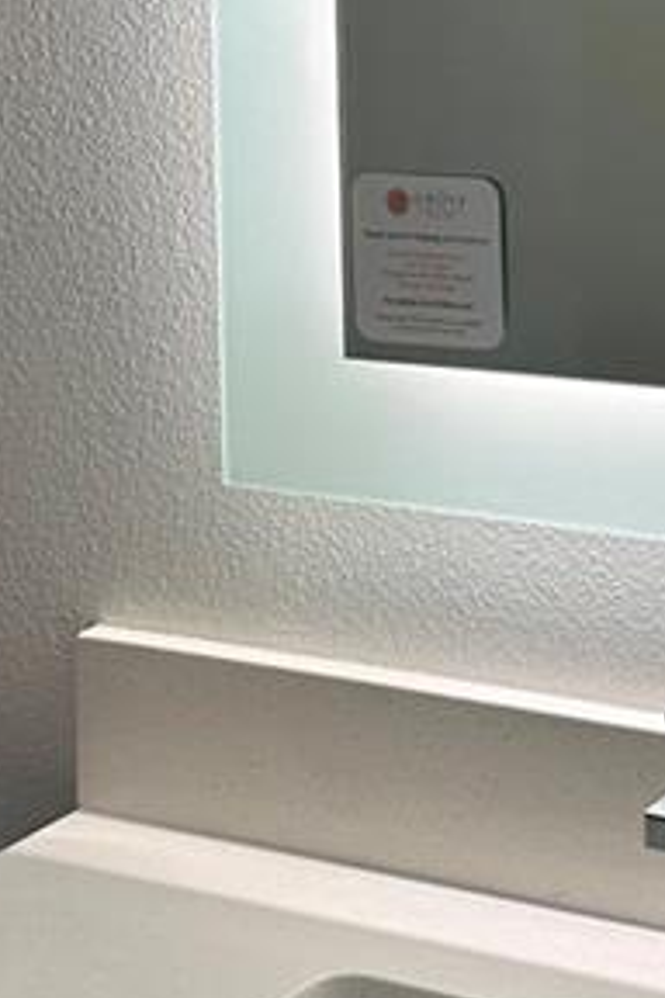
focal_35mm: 104
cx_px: 395
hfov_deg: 13.2
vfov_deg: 19.0
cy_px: -59
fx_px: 2881
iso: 80
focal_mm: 6.86
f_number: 1.78
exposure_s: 1/350
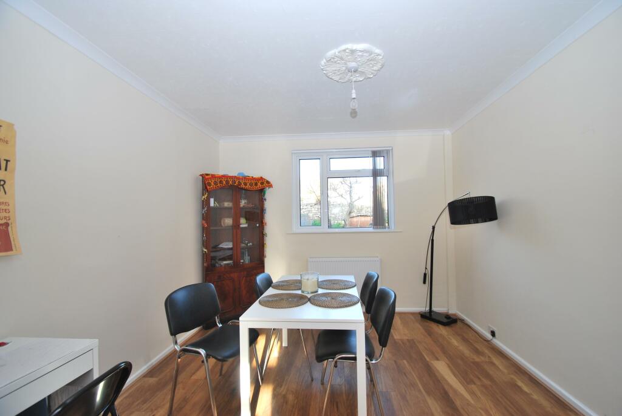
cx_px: 311
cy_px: 208
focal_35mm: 15
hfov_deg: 100.3
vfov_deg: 77.5
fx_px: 259
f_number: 4.5
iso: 200
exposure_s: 1/80
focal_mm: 10
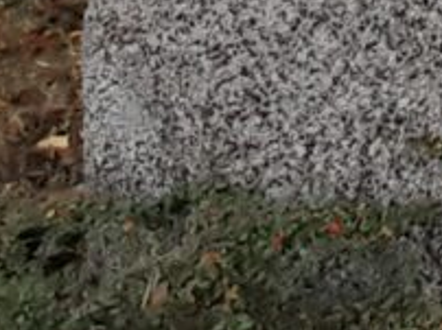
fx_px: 842
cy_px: -343
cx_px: 965
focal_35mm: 66
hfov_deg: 17.0
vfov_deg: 16.5
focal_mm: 1.13
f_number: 2.2
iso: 40
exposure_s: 1/317
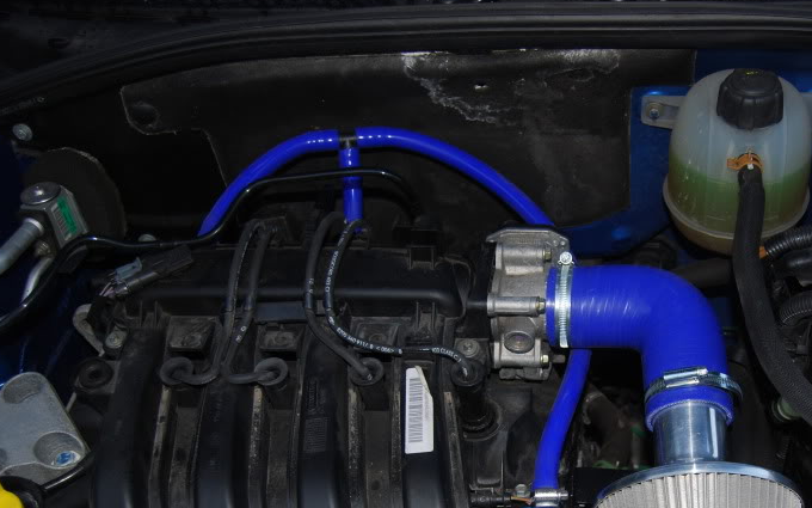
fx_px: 969
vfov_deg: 28.8
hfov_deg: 44.5
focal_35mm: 44
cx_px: 573
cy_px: 391
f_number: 3.5
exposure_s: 1/60
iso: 200
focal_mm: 19
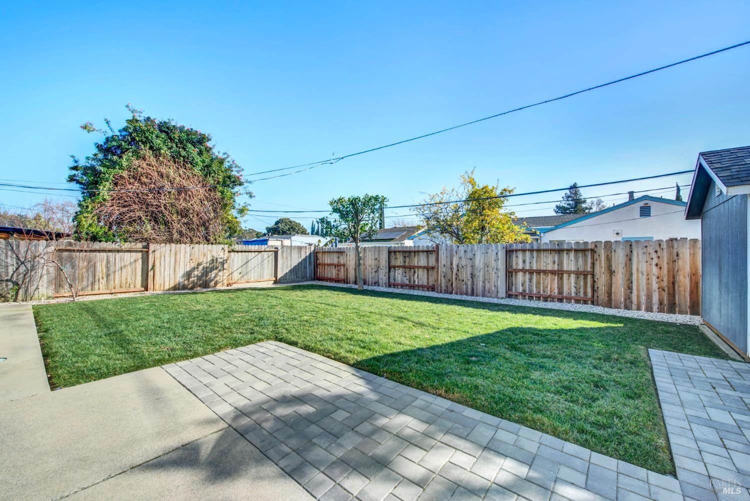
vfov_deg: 81.3
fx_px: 292
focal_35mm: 14
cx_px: 375
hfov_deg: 104.2
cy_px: 250
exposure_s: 1/50
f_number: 14
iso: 100
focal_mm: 14
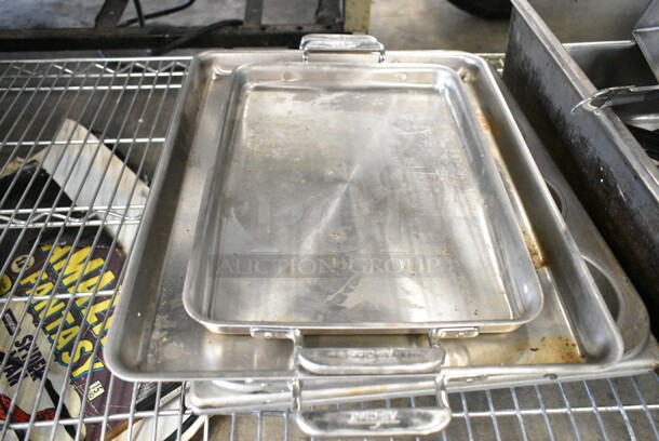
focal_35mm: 30
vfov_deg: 43.7
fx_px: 550
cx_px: 330
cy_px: 220
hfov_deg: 61.9
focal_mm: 20
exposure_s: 1/80
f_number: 4.5
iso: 6400
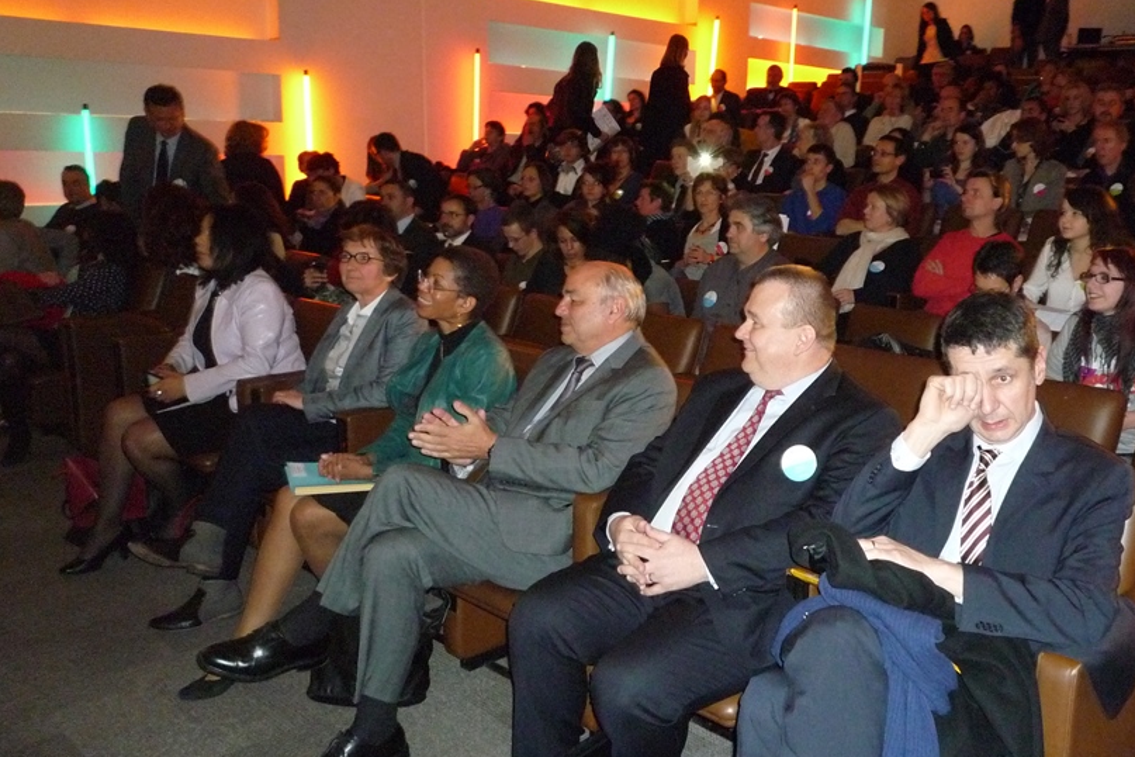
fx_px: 1040
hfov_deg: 56.5
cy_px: 391
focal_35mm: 33
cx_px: 714
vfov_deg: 40.0
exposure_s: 1/30
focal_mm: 4.4
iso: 500
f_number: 2.8
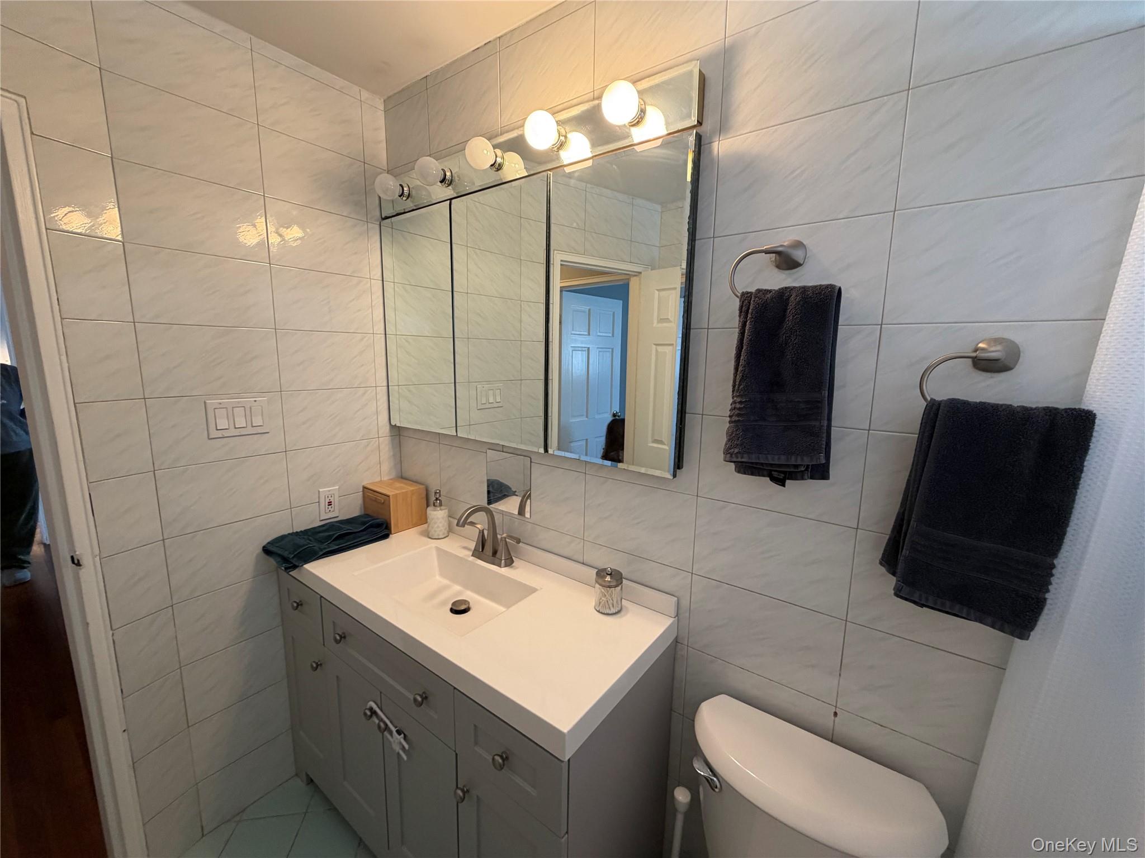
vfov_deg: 85.7
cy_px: 429
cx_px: 572
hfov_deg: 102.1
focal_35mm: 14
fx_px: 463
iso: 160
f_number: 2.2
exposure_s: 1/60
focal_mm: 2.22
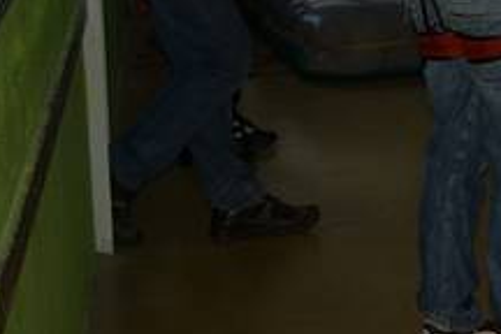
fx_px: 2096
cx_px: 763
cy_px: -115
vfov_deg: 9.0
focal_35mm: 151
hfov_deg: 12.9
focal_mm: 31
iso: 200
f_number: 4
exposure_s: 1/50
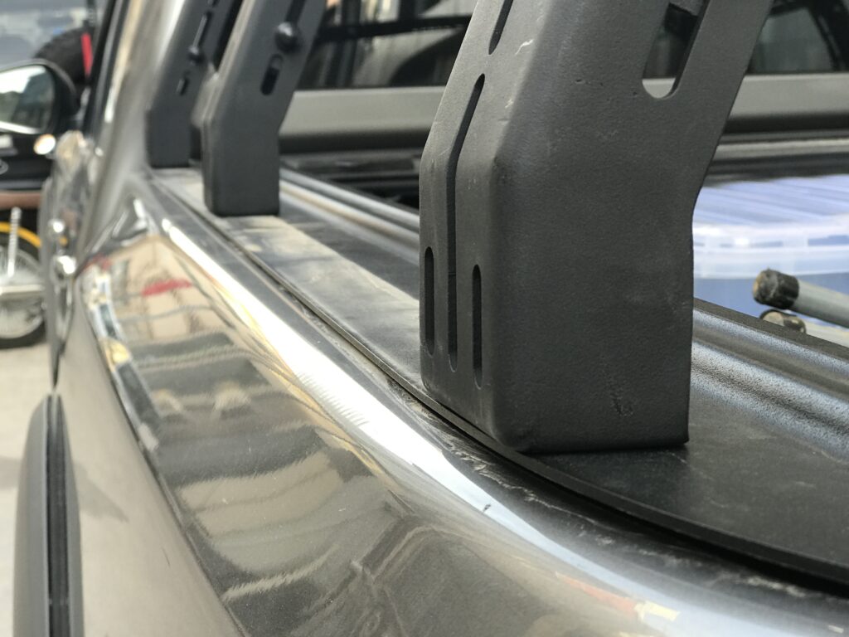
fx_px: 1398
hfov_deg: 33.8
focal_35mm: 57
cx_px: 424
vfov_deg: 25.7
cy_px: 318
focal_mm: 6.6
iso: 25
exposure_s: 1/50
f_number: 2.8
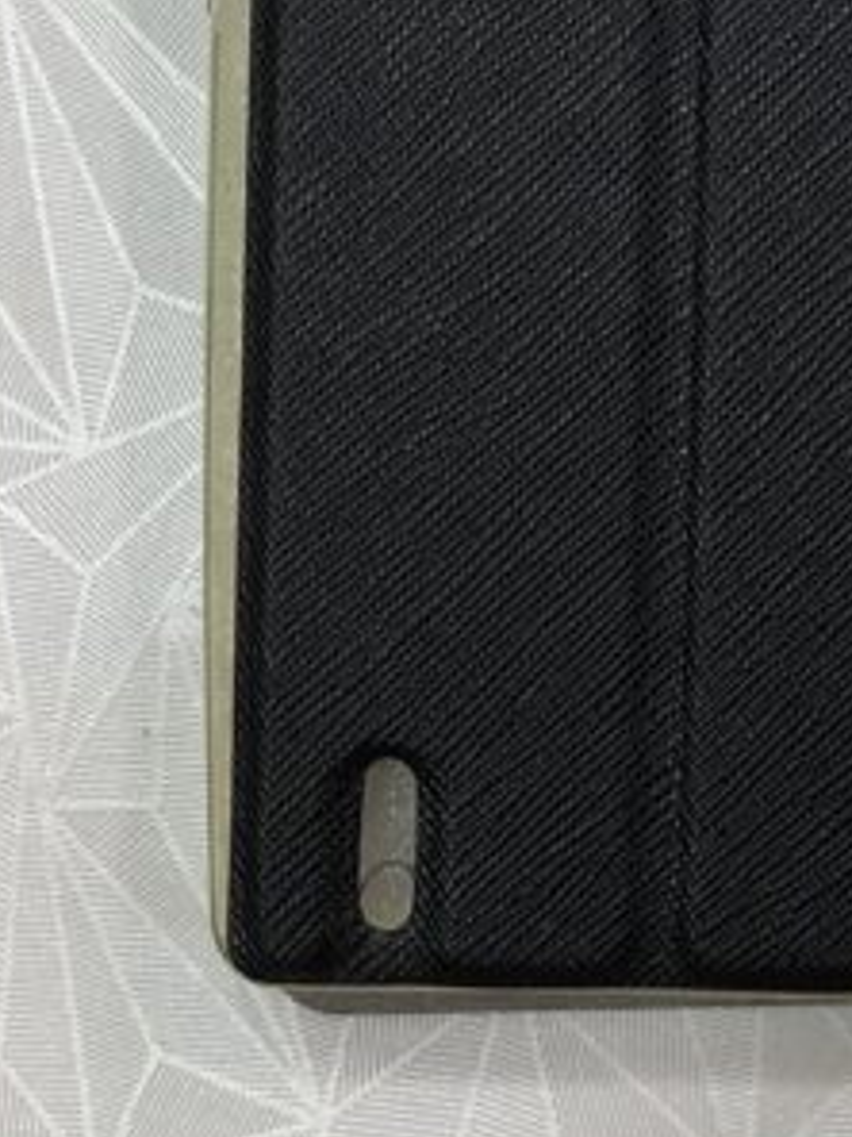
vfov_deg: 19.6
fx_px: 3183
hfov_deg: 13.9
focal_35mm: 97
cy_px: -38
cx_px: 1428
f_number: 1.8
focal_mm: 4
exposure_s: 1/100
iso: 20
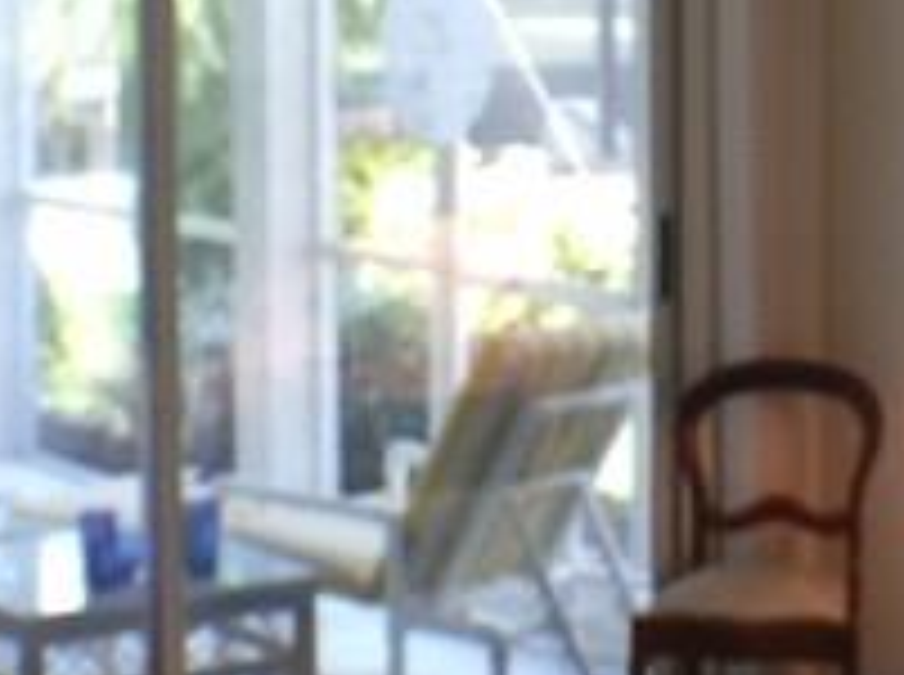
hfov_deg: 13.3
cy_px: 54
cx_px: 733
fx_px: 3858
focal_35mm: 148
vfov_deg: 9.9
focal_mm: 4.15
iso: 50
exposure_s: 1/30
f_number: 2.2
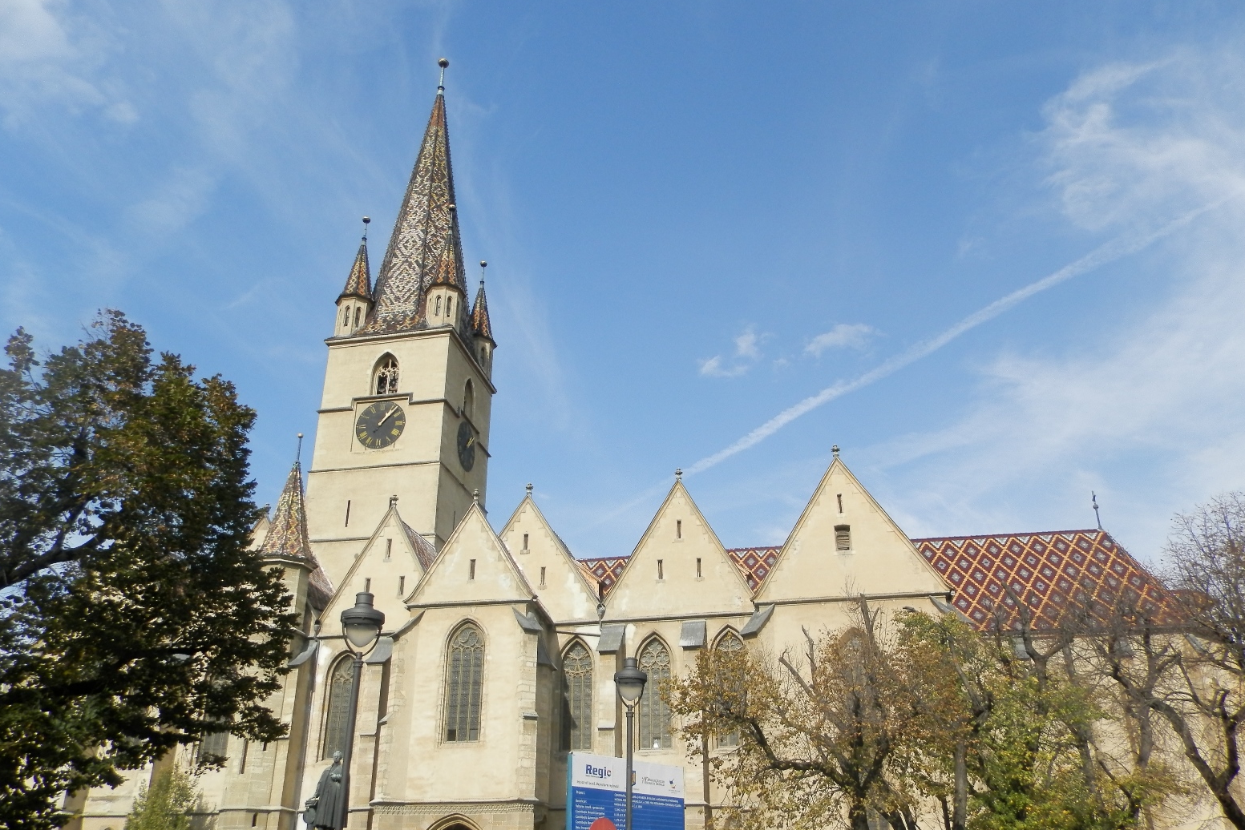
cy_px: 474
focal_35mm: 27
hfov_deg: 67.4
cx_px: 624
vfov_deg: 47.8
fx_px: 934
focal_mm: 4.5
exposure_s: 1/160
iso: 100
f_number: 8.7
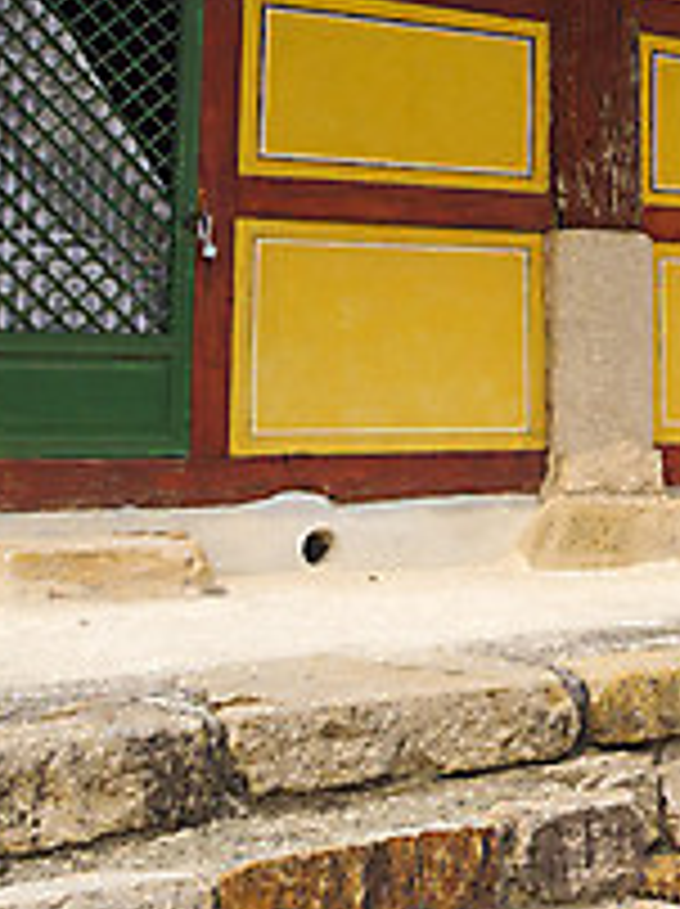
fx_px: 1942
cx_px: 1025
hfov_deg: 17.8
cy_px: 189
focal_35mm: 74
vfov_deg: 25.9
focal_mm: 14
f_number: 8
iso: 200
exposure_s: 1/400
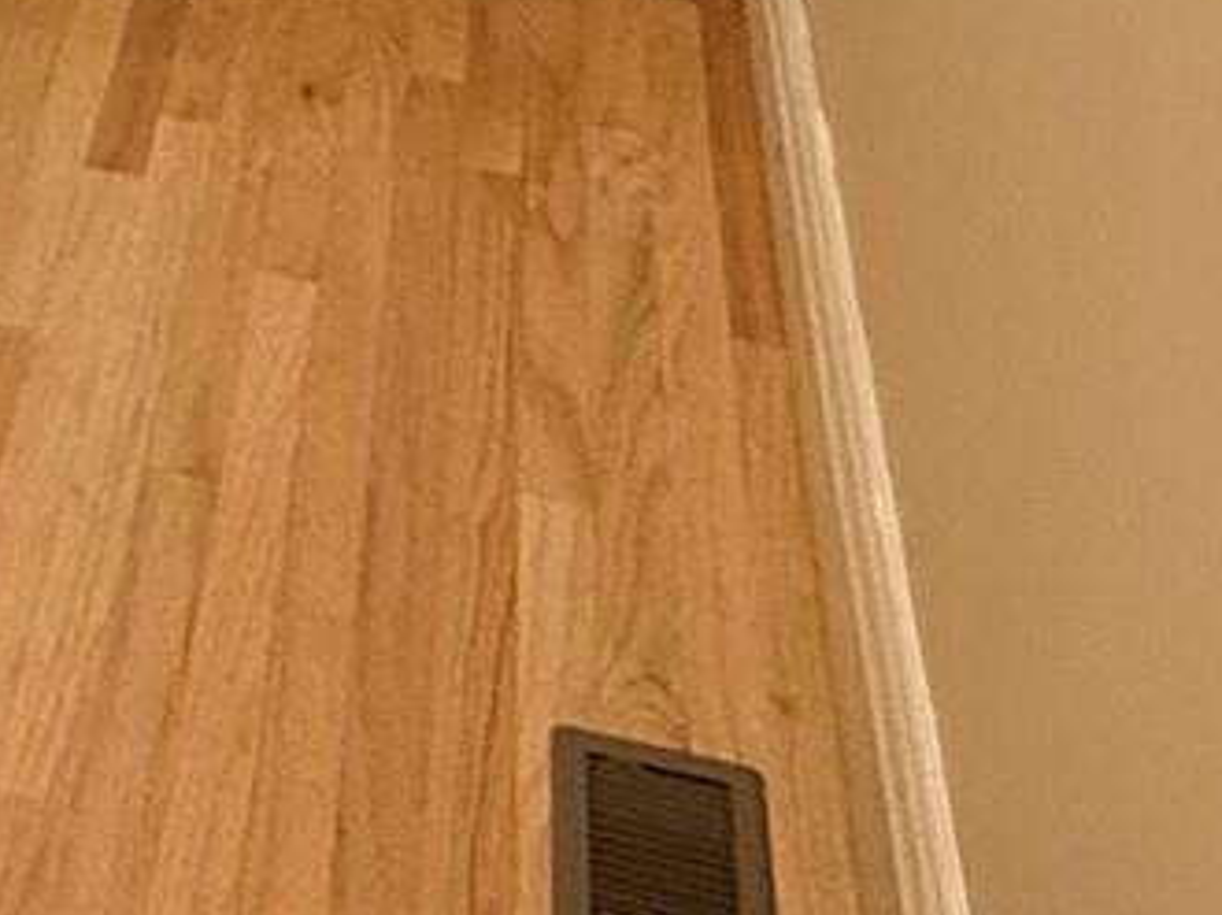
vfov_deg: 15.1
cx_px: -755
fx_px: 3069
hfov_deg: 19.0
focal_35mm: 87
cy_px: -648
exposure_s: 1/60
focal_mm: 2.22
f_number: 2.2
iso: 400
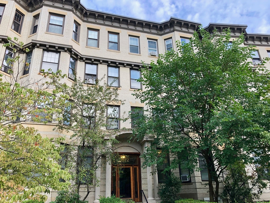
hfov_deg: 63.4
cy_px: 102
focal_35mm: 28
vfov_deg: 49.7
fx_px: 218
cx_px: 135
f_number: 1.8
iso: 20
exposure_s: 1/121
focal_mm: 3.99
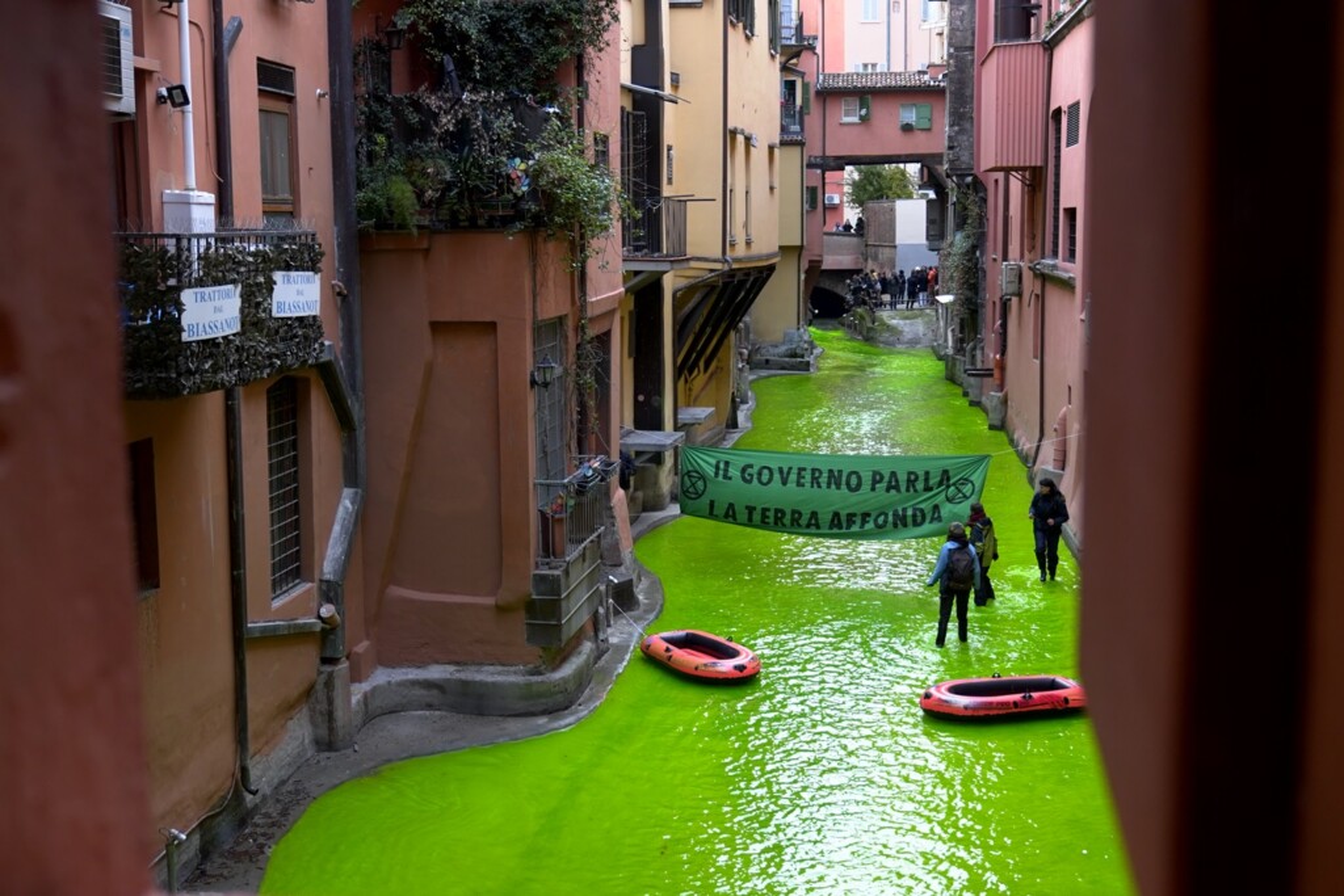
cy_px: 448
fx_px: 1568
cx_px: 672
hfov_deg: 46.4
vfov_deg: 31.9
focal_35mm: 42
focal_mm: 28
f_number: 2.8
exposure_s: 1/320
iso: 800
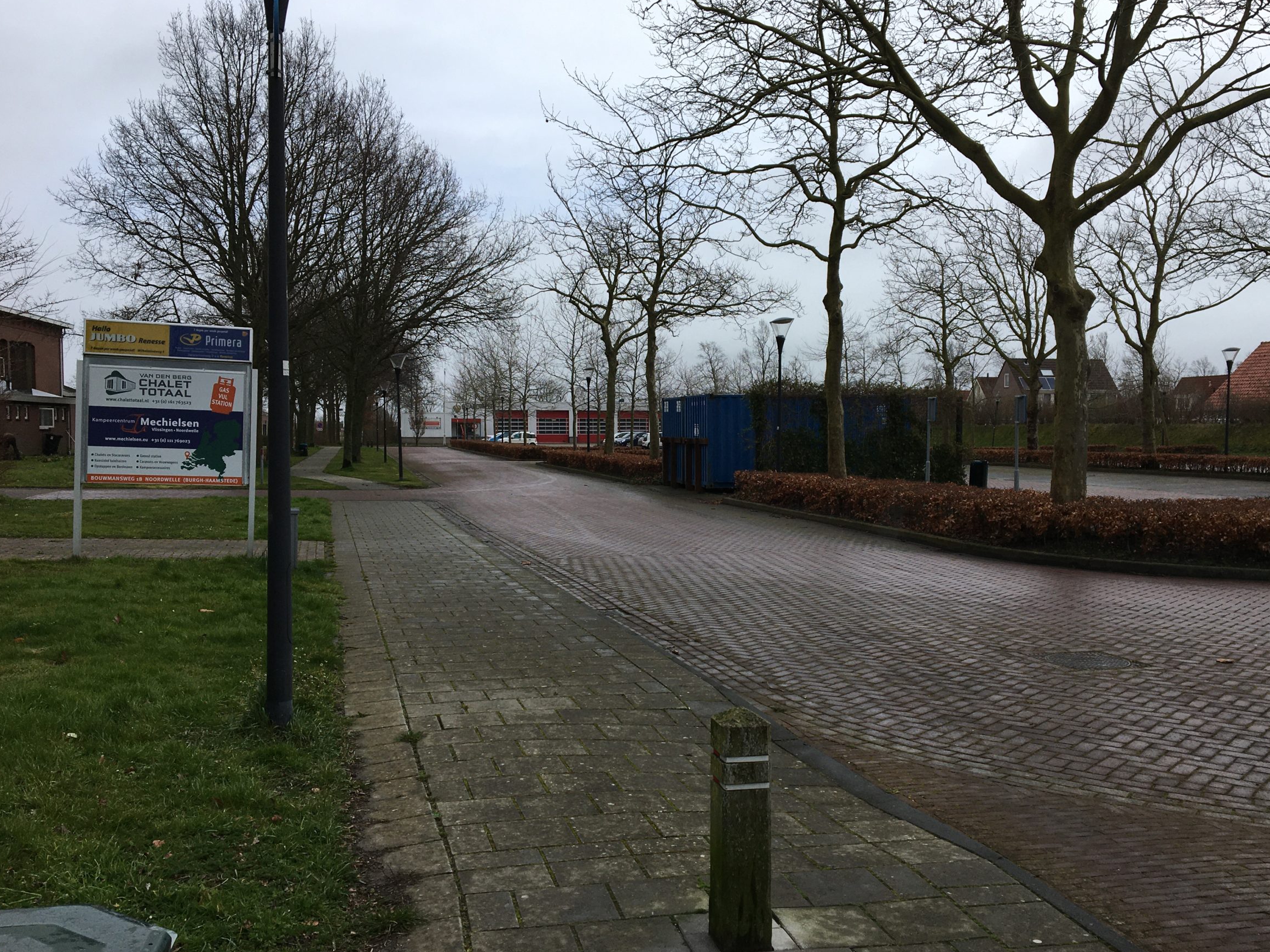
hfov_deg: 56.7
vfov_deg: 44.2
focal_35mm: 32
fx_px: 1174
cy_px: 494
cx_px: 688
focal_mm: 4.15
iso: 25
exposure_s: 1/1570
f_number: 2.2
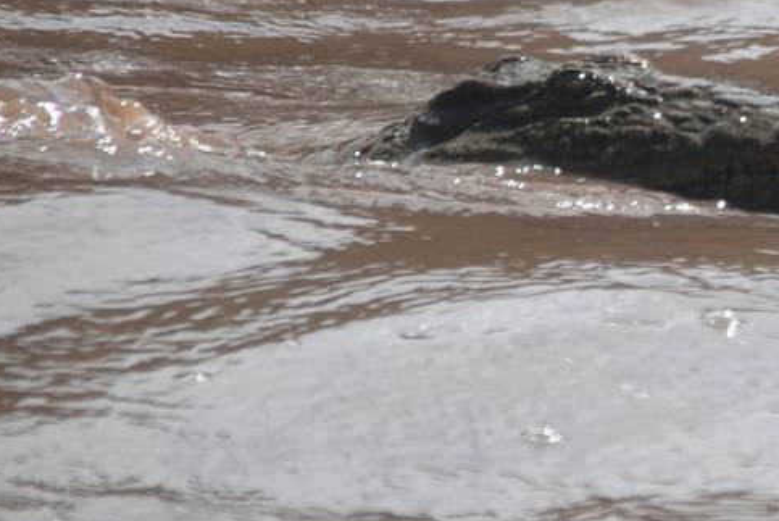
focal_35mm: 2487
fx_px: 53863
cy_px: 99
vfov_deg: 0.6
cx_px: 869
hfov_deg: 0.8
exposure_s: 1/800
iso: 200
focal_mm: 500
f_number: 6.3
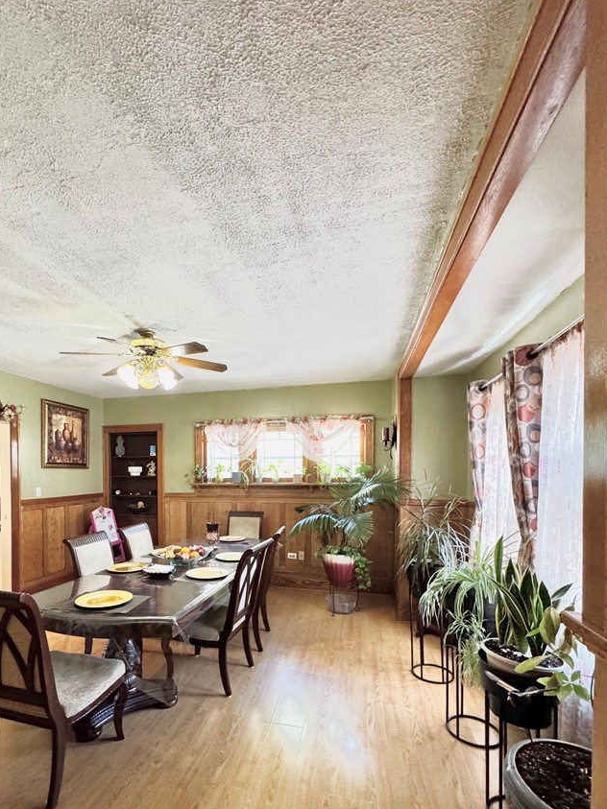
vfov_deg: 90.0
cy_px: 481
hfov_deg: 74.0
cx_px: 248
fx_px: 398
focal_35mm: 17
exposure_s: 1/60
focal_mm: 2.22
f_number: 2.2
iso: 500
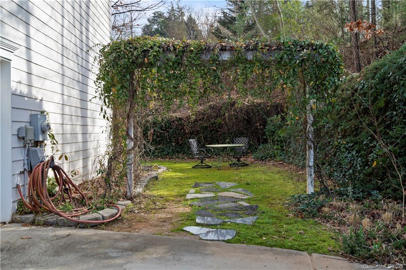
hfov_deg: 60.3
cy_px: 135
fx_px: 349
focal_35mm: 31
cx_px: 203
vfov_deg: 42.3
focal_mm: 31
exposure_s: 1/40
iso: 100
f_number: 6.3
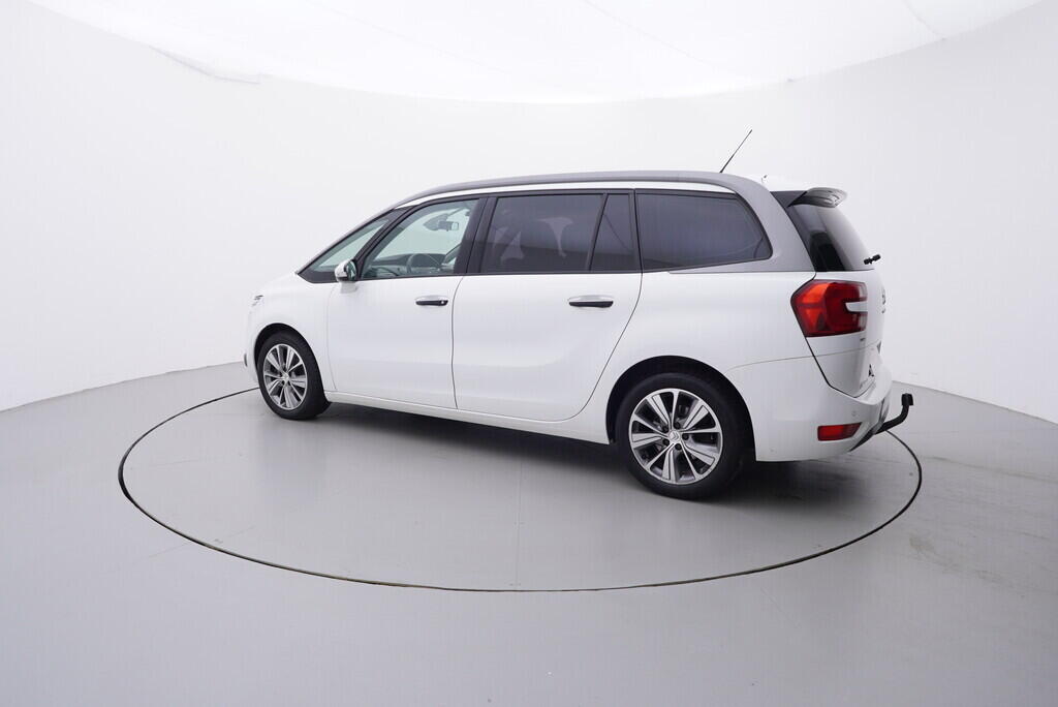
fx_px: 662
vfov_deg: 56.2
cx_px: 529
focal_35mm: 22
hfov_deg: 77.3
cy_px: 354
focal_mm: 15
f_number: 5
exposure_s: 1/80
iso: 200
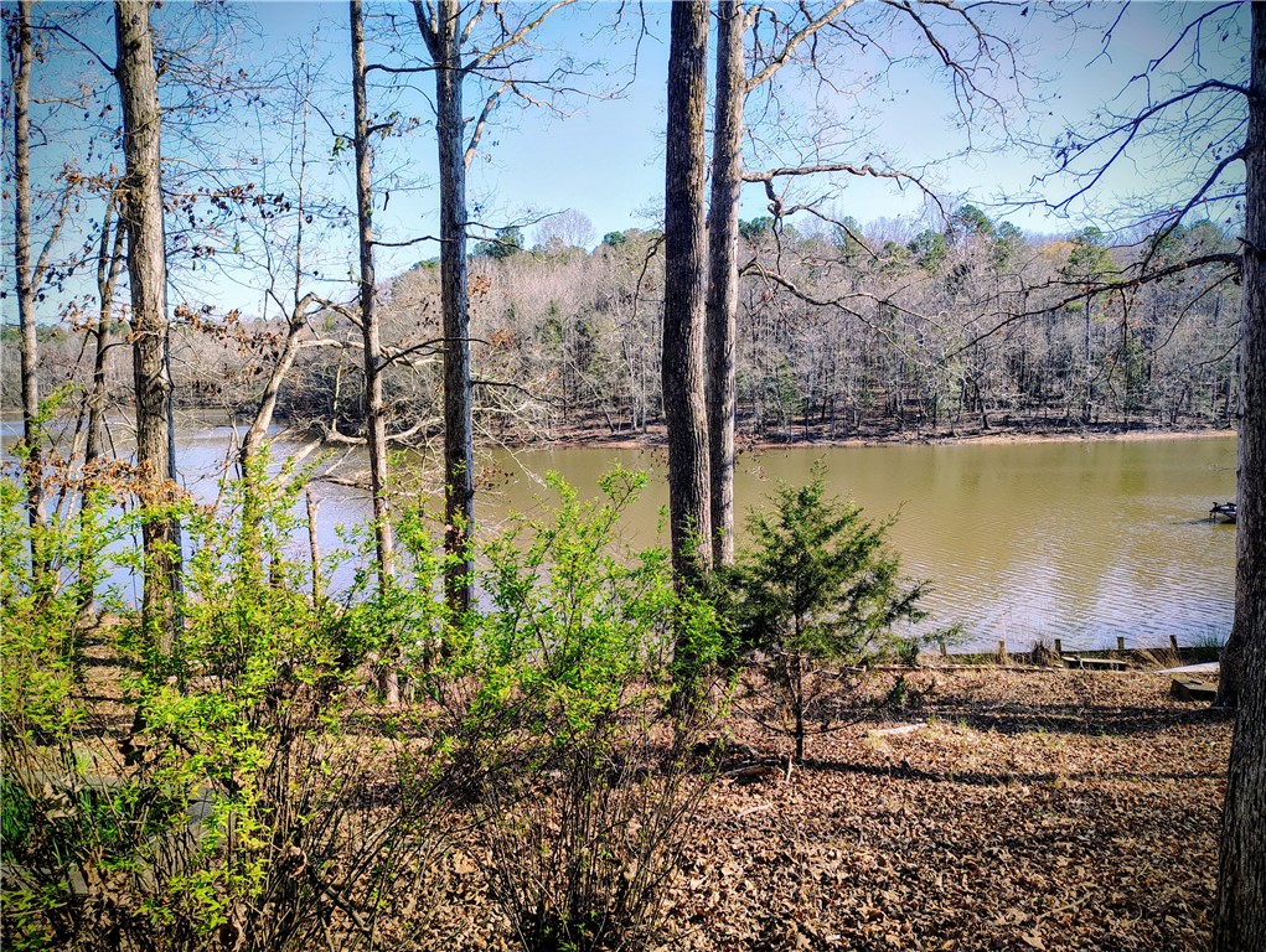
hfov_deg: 71.5
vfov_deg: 56.9
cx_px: 633
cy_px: 476
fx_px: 879
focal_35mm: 24
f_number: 1.8
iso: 100
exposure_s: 1/381
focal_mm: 5.56
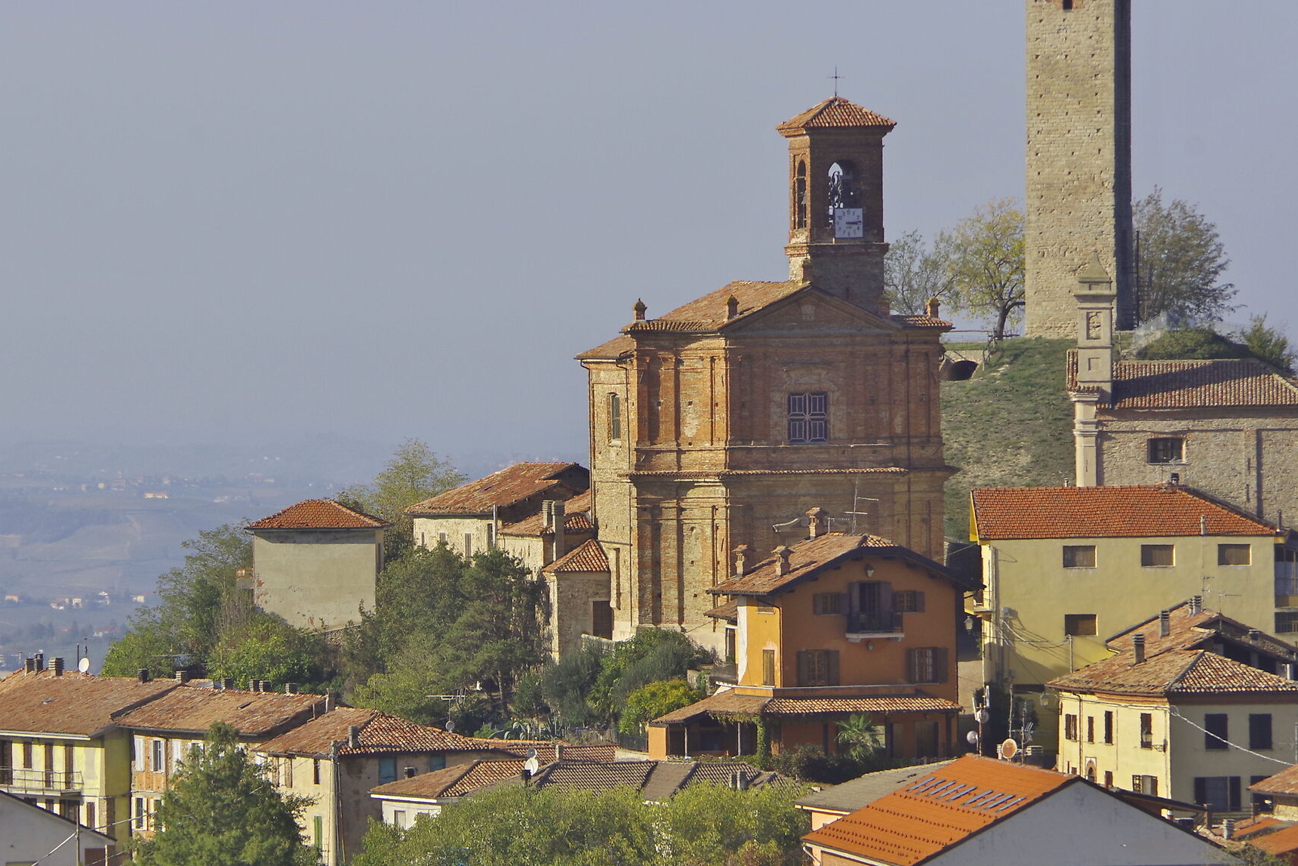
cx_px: 534
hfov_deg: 8.6
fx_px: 8653
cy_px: 514
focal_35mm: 240
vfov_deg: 5.7
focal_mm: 115
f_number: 9
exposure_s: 1/100
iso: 100
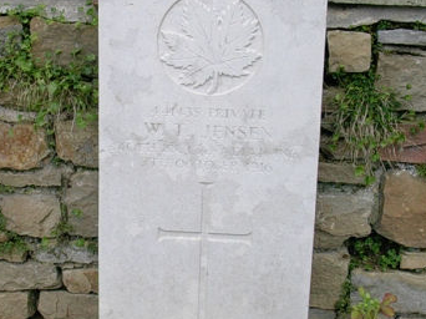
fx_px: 972
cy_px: 196
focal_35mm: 79
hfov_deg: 24.6
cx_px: 128
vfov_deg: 18.6
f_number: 5.8
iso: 70
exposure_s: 1/256
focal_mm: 6.7
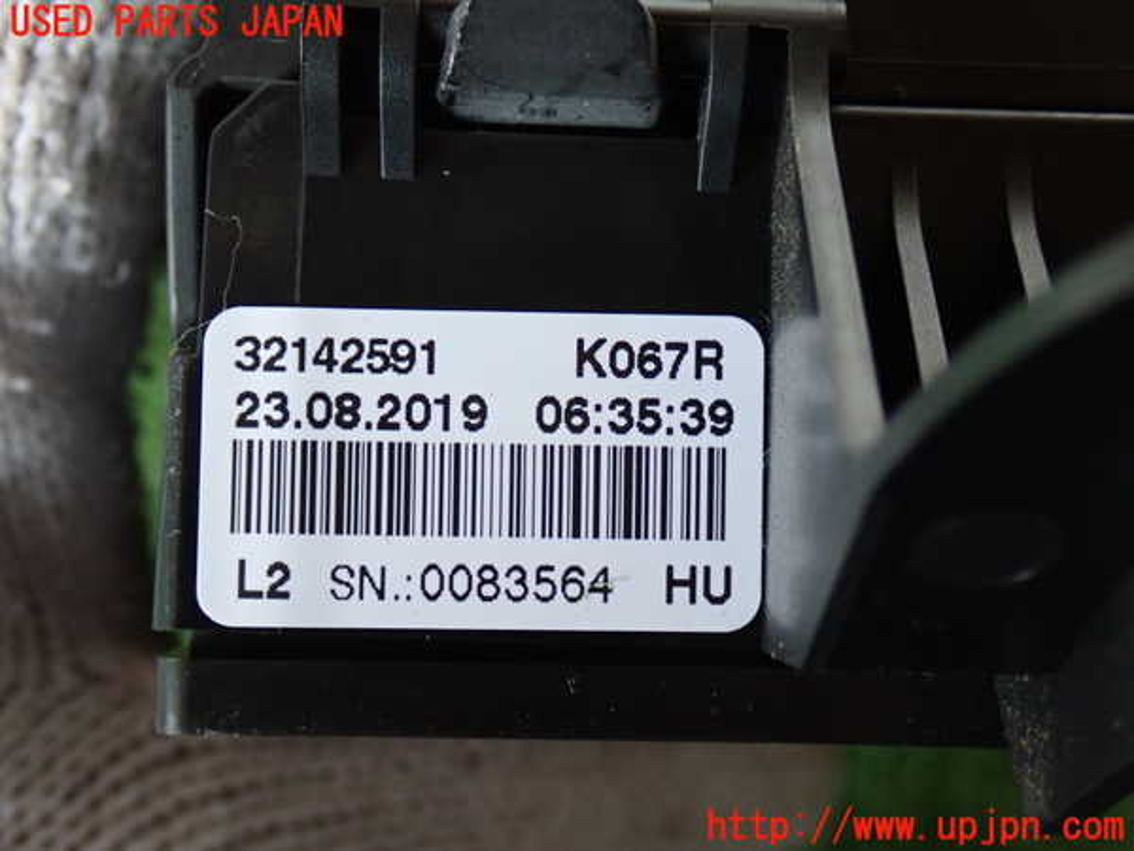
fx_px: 1900
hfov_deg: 33.2
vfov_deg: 25.2
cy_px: 426
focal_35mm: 58
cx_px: 567
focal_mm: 10.35
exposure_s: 1/40
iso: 800
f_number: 3.5
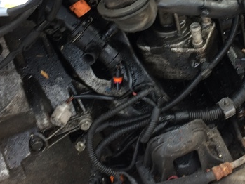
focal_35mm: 83
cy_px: 20
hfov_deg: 23.1
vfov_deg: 17.5
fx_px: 588
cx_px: 209
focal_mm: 4.15
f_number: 2.2
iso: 32
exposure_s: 1/100
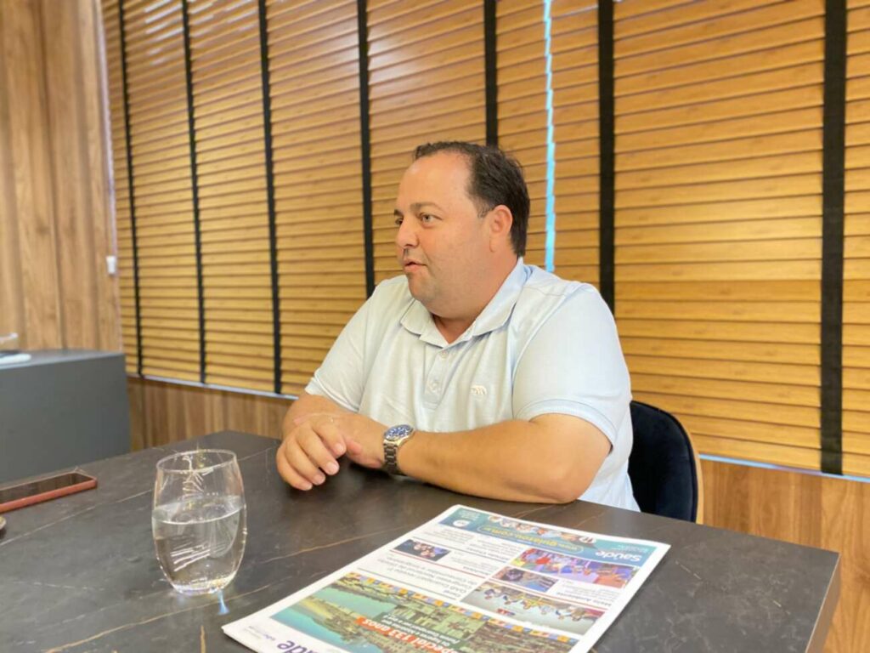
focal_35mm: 26
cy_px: 326
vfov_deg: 53.1
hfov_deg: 67.3
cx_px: 435
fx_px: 653
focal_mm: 4.25
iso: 500
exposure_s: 1/30
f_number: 1.8
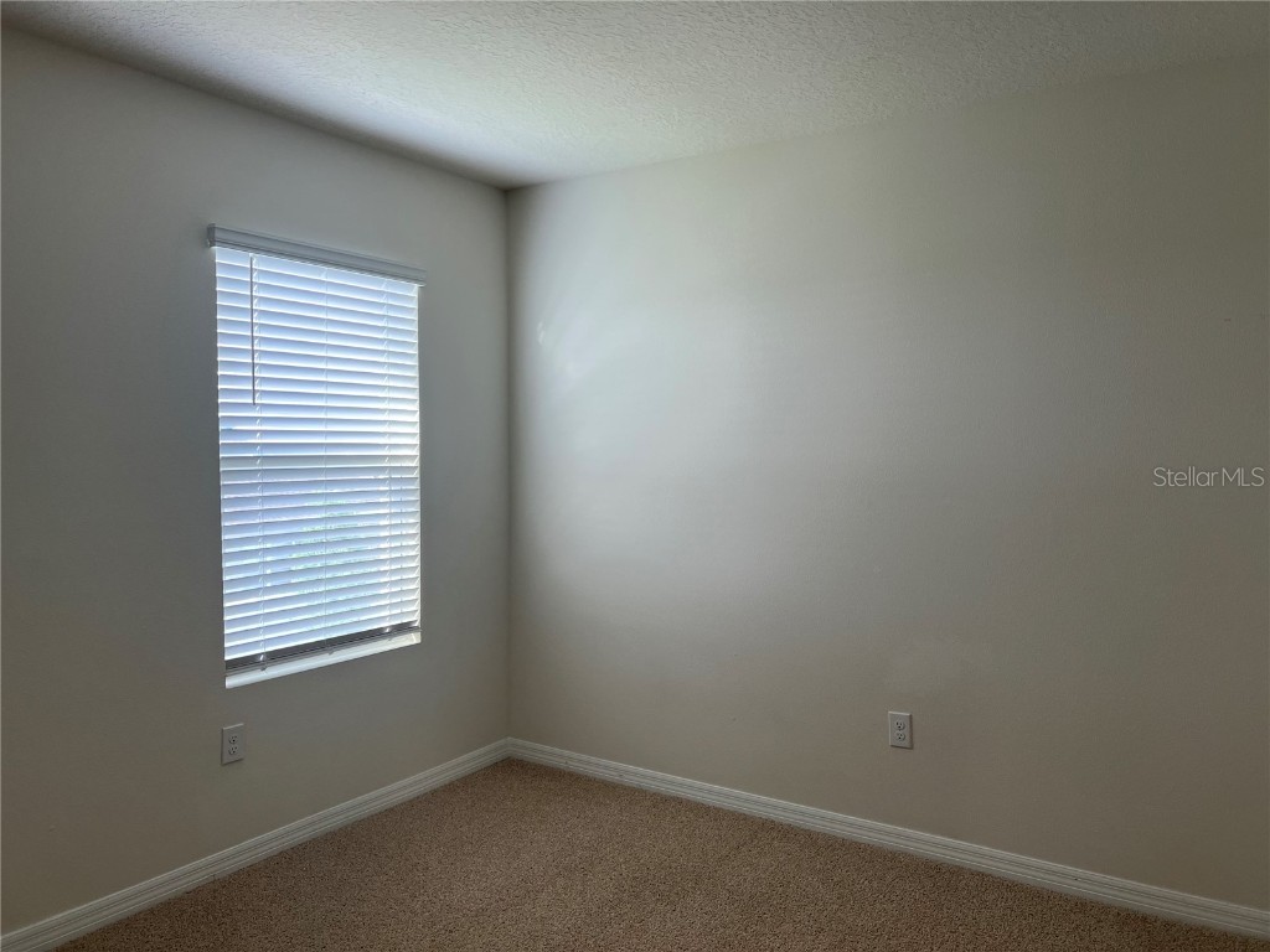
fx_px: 954
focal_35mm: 26
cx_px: 635
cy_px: 476
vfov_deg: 53.1
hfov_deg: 67.3
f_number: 1.5
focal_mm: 5.7
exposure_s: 1/120
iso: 64
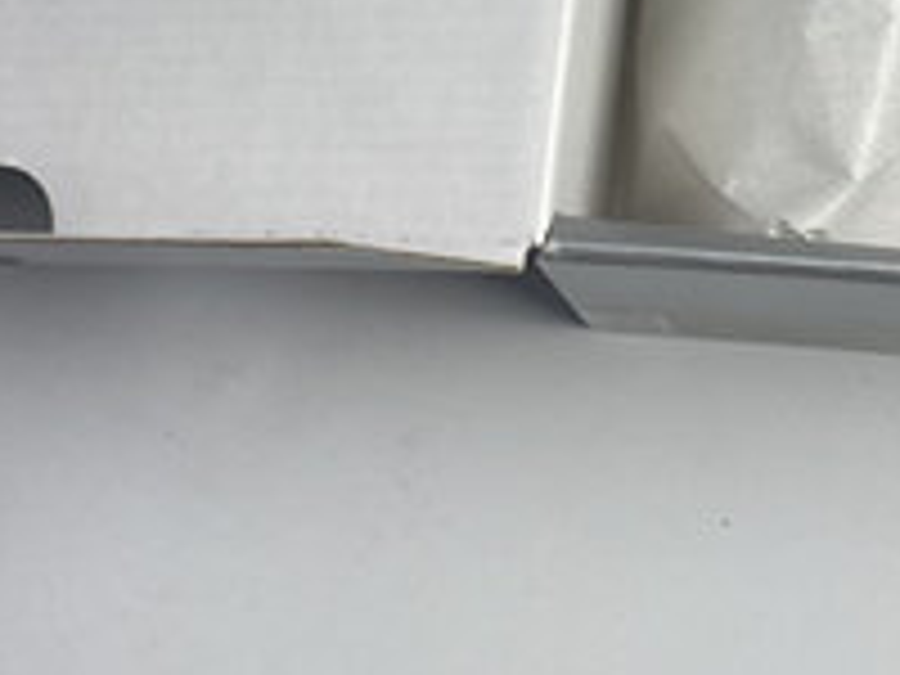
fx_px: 2366
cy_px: -367
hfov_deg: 21.0
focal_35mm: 91
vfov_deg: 15.0
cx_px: 832
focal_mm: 4.25
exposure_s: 1/141
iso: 32
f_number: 1.8
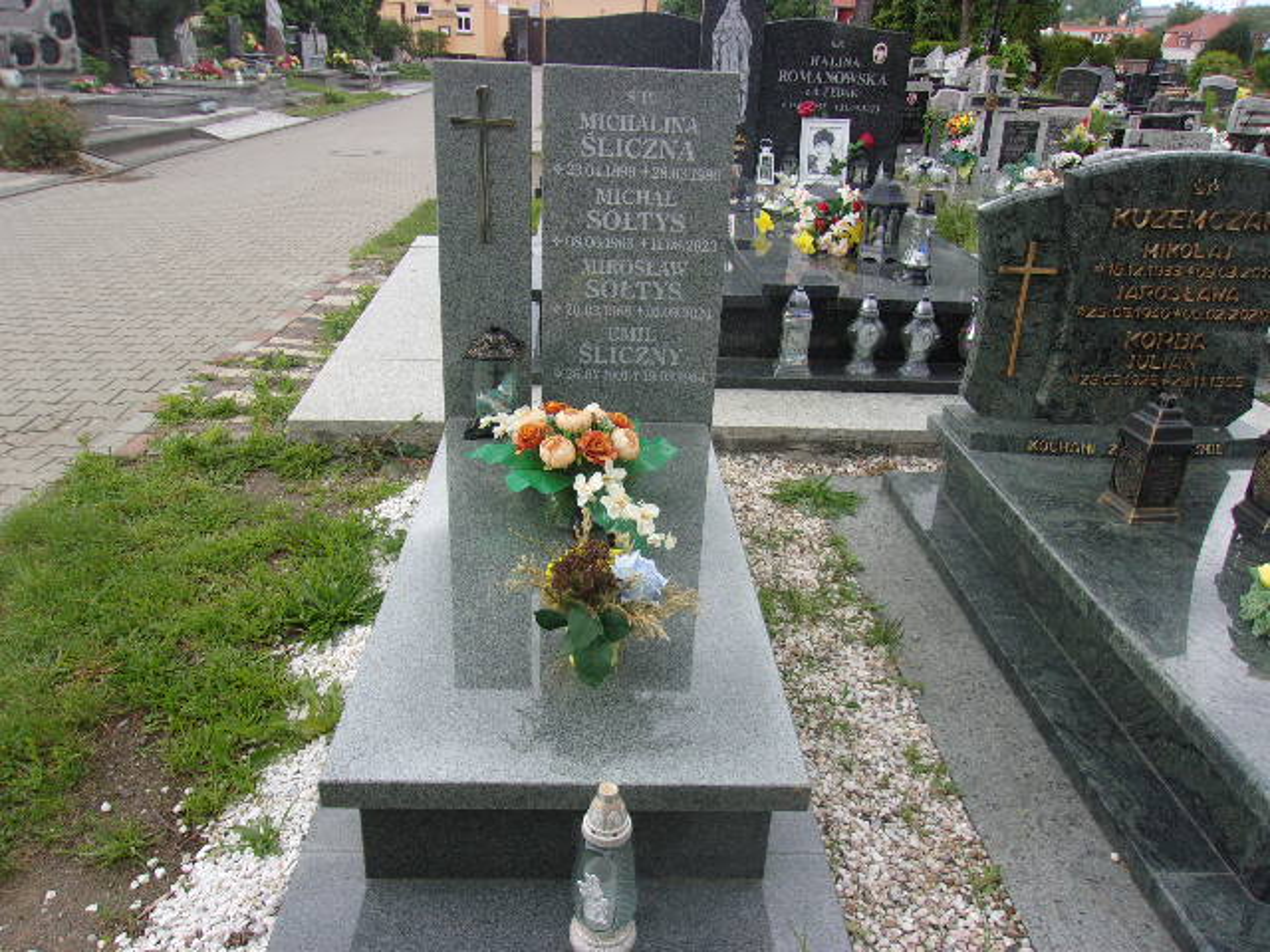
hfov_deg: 65.3
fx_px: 991
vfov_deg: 51.4
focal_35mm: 27
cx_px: 635
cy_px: 476
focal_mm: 4.9
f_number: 3
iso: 80
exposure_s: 1/140
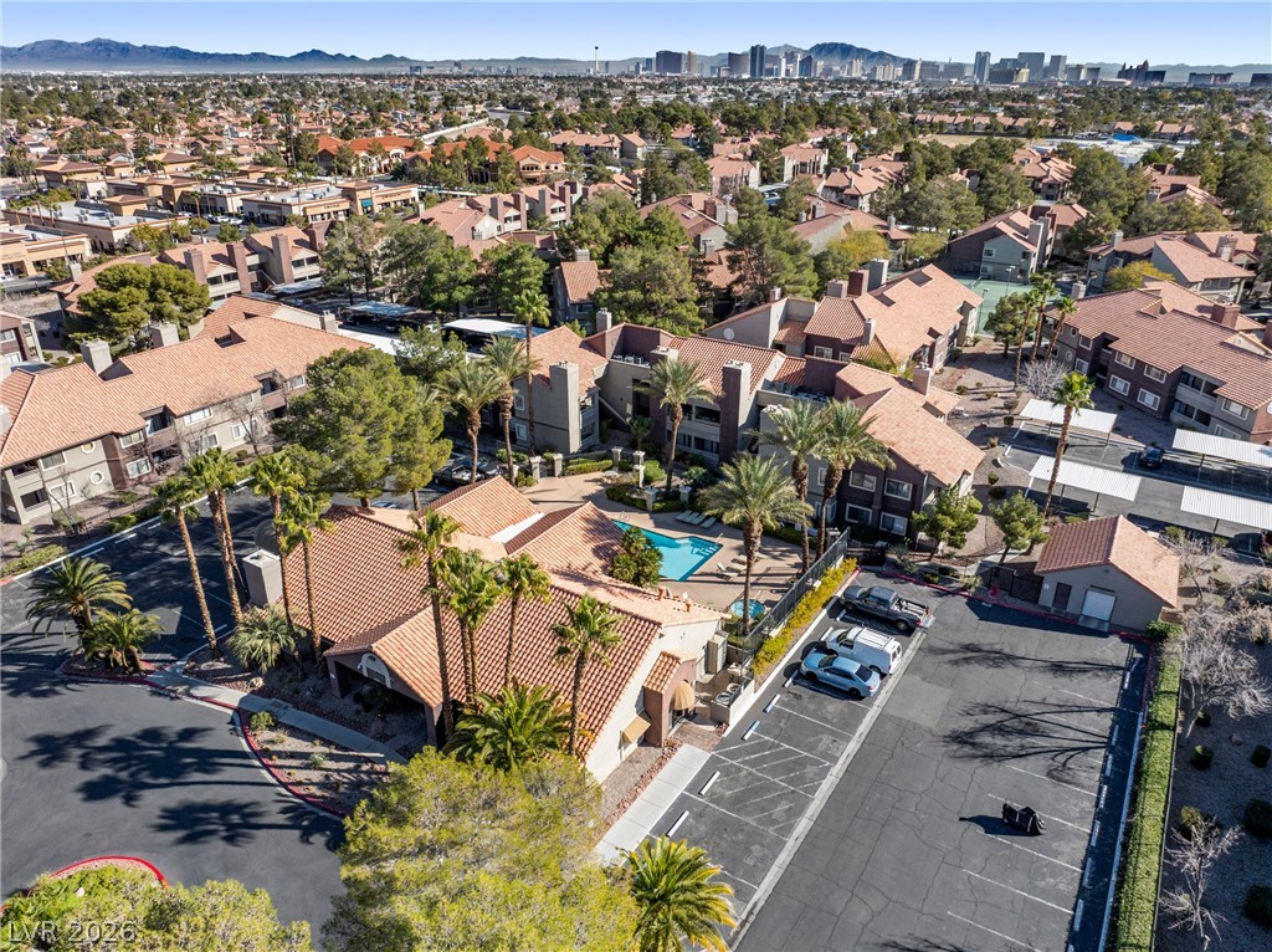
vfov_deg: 56.7
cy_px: 476
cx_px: 636
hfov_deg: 71.6
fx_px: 881
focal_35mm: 24
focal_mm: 12.29
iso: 130
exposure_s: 1/320
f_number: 2.8
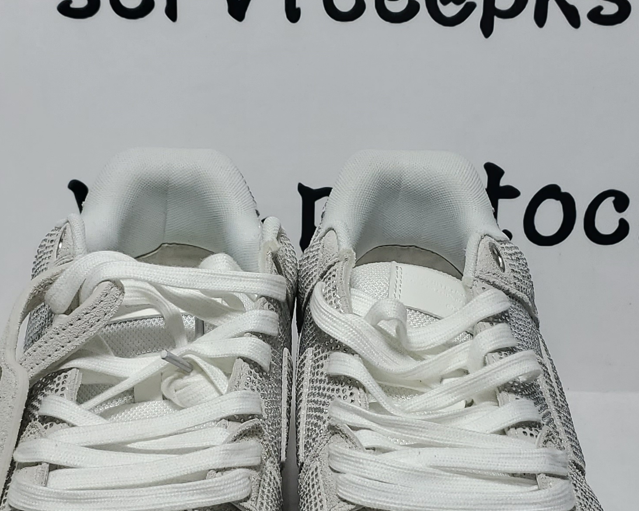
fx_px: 1324
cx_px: 354
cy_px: 341
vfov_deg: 21.8
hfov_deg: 27.1
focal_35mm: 70
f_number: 2.4
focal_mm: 4.3
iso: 50
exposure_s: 1/873
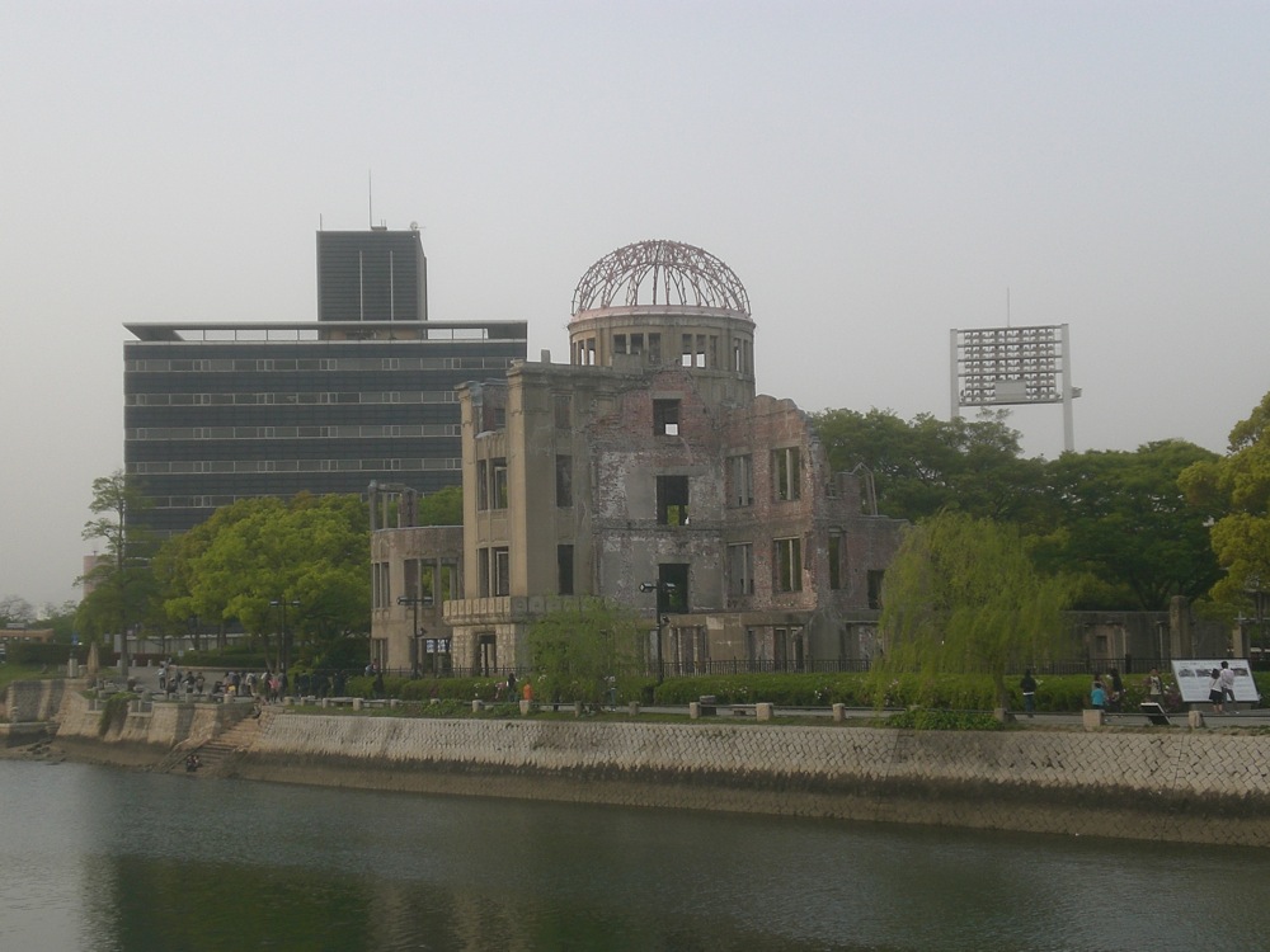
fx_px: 2311
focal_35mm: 63
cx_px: 635
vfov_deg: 23.3
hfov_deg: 30.7
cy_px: 476
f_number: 4
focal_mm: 10.4
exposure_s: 1/125
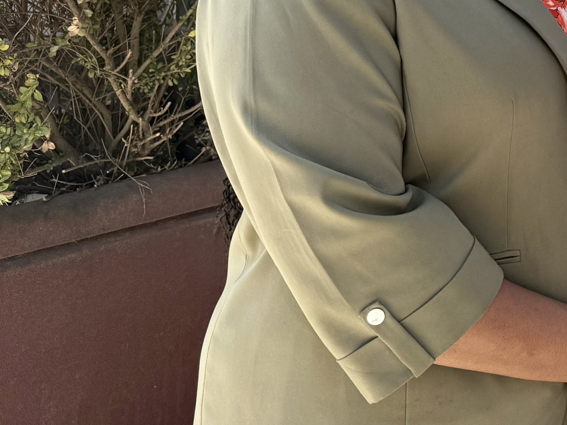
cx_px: 795
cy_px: -186
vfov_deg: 17.5
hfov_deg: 22.0
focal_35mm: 77
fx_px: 1261
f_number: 1.78
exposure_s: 1/955
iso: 80
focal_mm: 6.76
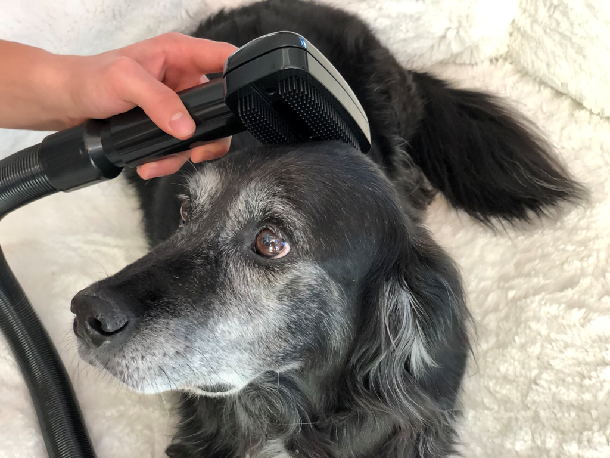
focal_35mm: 52
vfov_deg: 28.0
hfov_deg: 36.8
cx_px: 305
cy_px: 229
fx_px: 916
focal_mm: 6
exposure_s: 1/60
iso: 100
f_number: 2.4
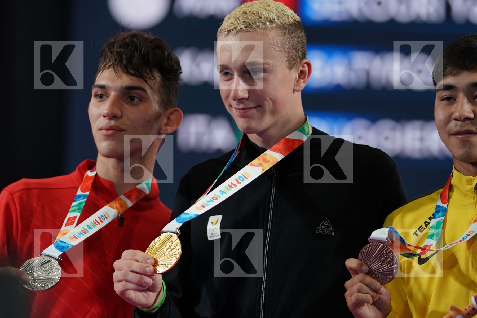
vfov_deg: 7.1
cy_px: 159
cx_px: 238
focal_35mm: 193
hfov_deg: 10.7
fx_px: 2557
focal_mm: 129
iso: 200
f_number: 2.8
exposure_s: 1/250
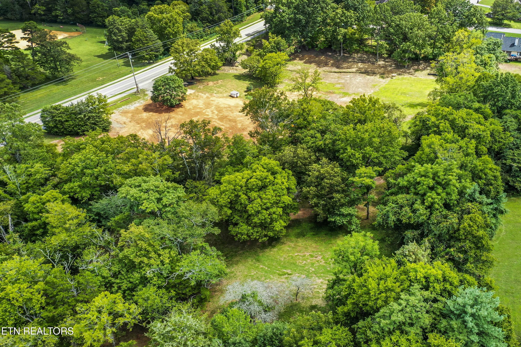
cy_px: 174
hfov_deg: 65.5
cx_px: 260
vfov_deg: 46.4
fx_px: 405
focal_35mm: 28
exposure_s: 1/500
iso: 400
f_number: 5.6
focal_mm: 10.26
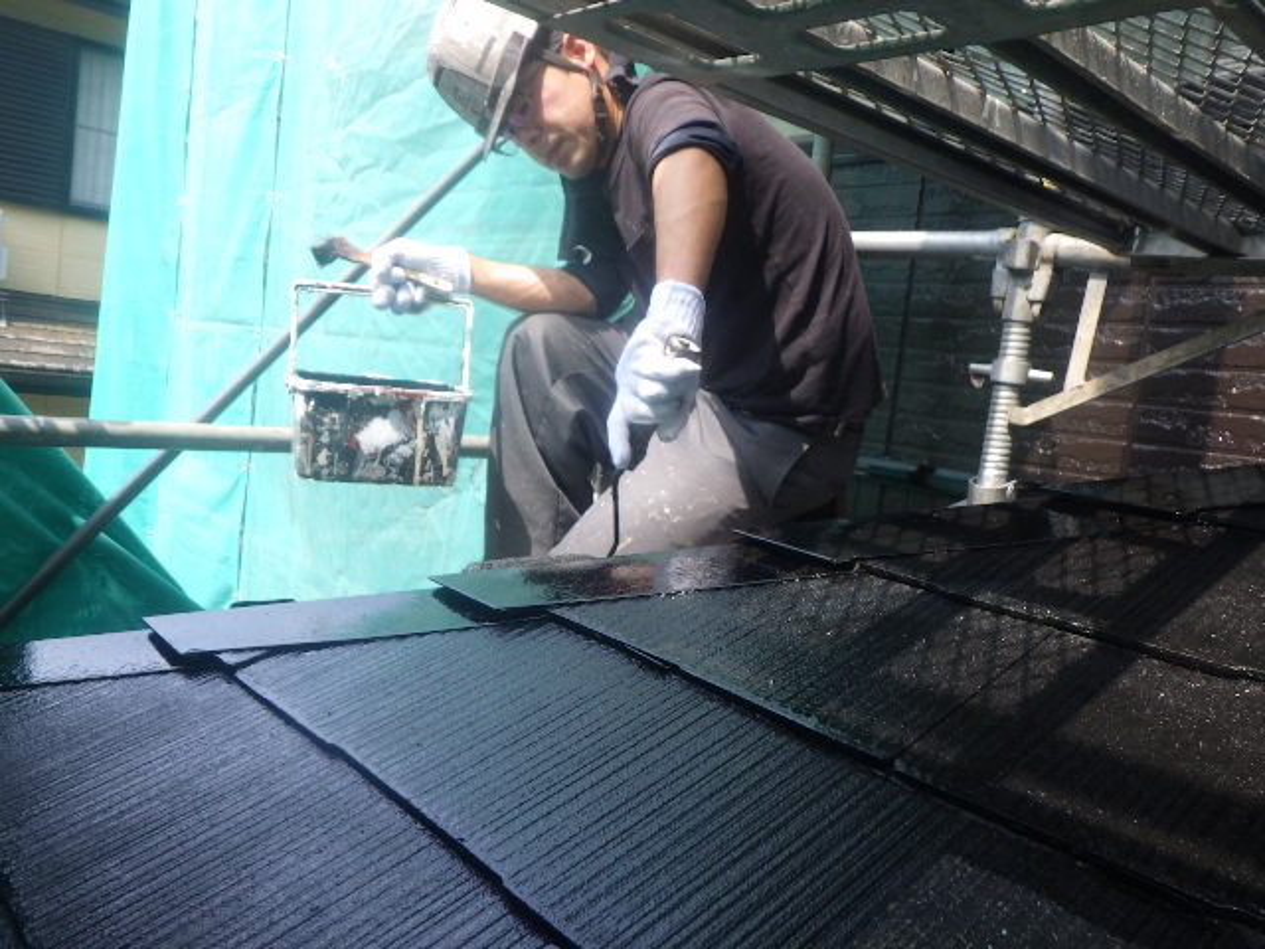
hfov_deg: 63.4
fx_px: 1023
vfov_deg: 49.7
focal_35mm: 28
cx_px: 632
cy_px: 474
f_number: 4.2
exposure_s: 1/200
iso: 125
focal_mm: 5
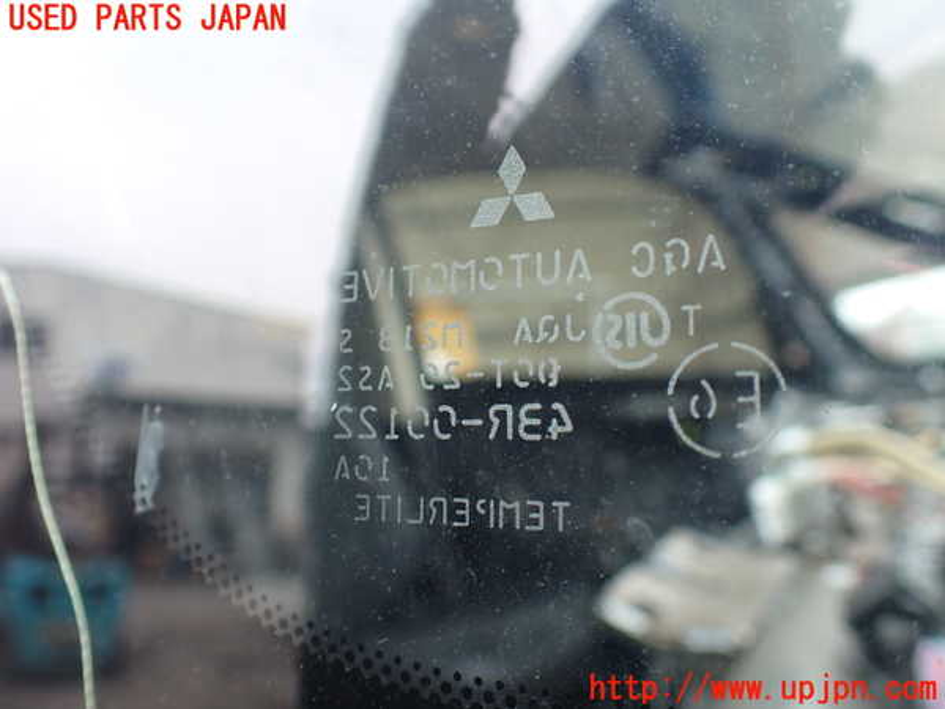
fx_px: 819
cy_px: 354
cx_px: 472
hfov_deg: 60.0
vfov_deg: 46.8
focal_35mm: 30
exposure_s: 1/200
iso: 100
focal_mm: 5.4
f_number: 2.3
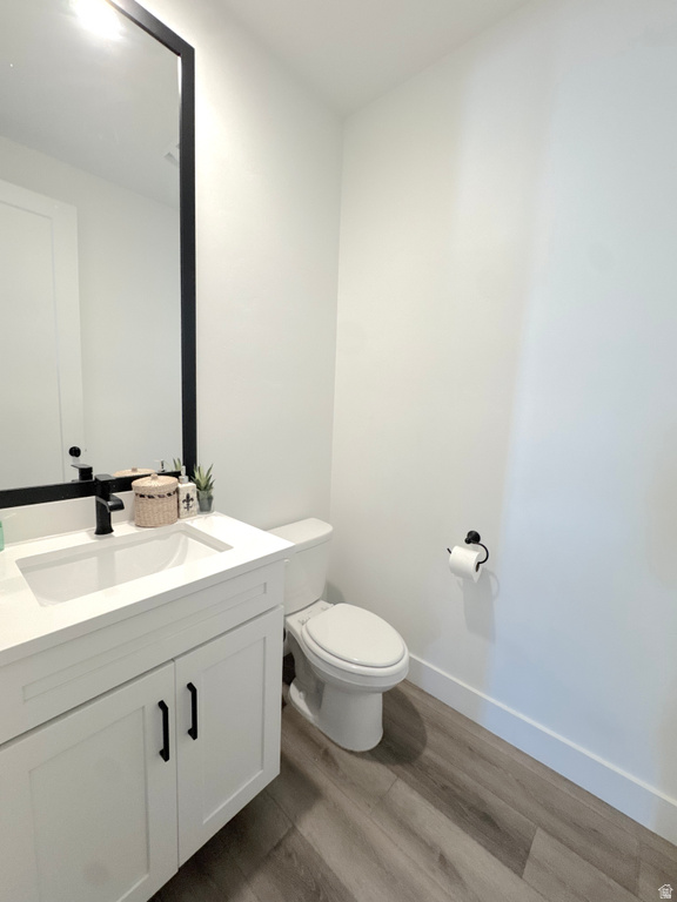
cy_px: 451
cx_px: 338
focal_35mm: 14
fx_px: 365
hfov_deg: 85.7
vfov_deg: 102.1
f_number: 2.2
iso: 250
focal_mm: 2.22
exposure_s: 1/60
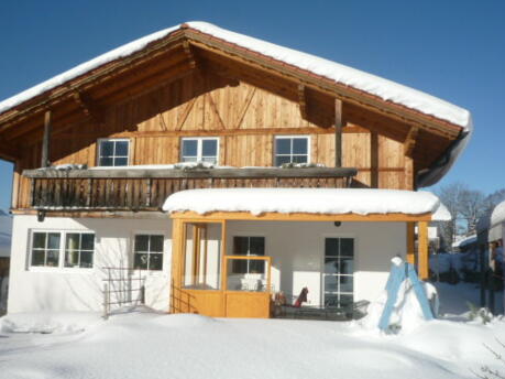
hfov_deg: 56.8
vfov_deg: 44.0
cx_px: 252
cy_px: 215
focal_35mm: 32
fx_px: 467
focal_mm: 4.4
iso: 100
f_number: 5
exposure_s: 1/800
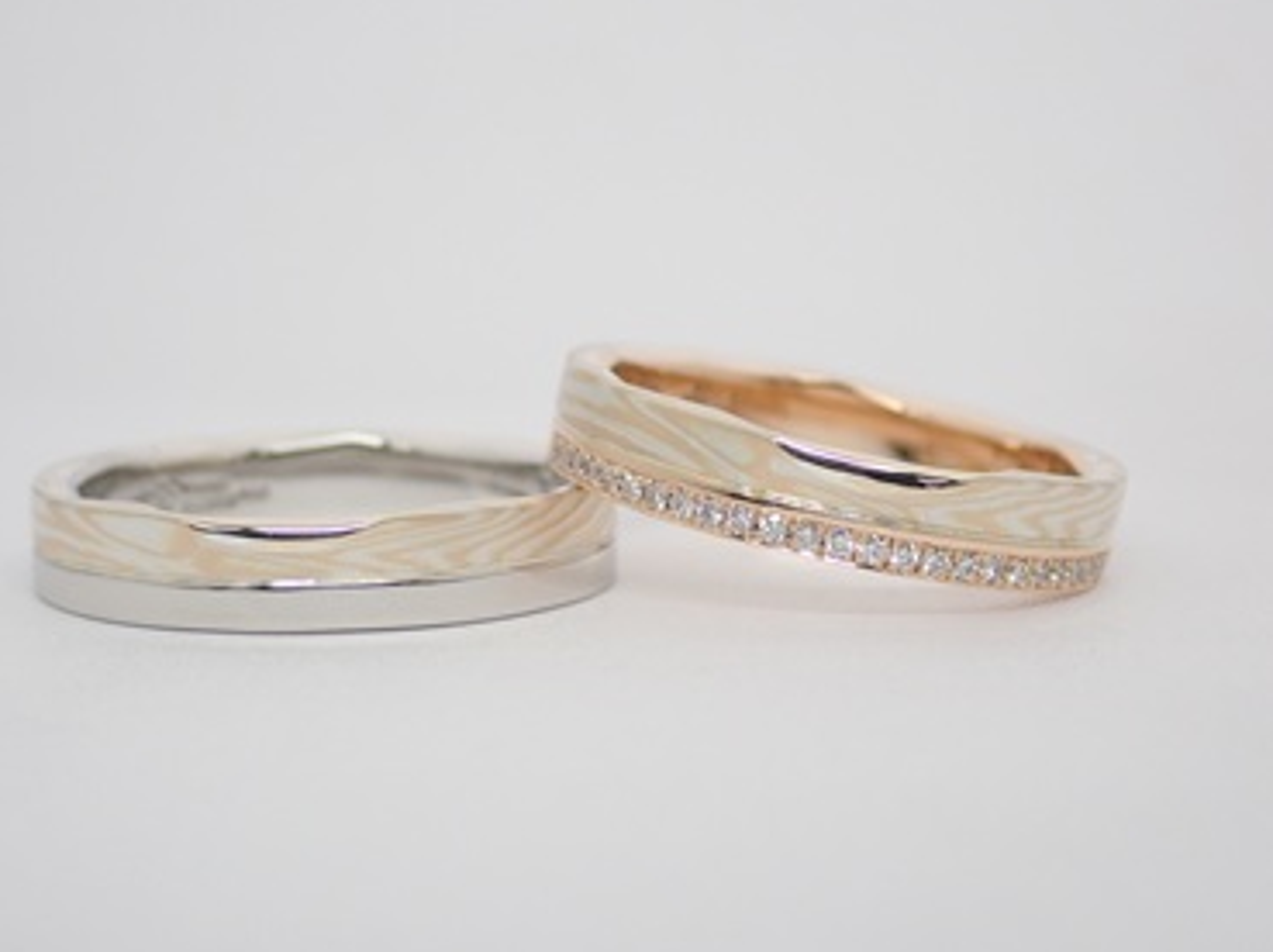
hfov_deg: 20.9
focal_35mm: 94
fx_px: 3453
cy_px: 502
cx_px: 580
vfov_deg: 15.7
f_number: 4.1
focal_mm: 13.65
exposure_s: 1/125
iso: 200
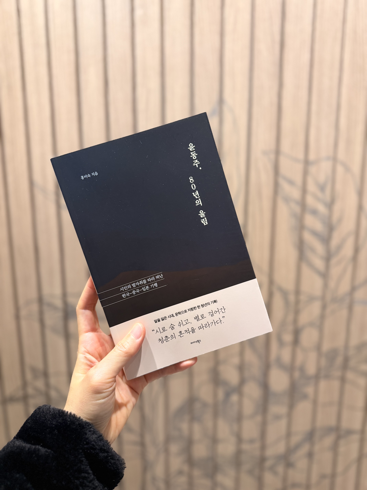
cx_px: 184
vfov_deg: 71.6
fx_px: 339
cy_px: 245
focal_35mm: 24
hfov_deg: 56.8
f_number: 1.78
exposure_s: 1/60
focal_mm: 6.76
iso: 250
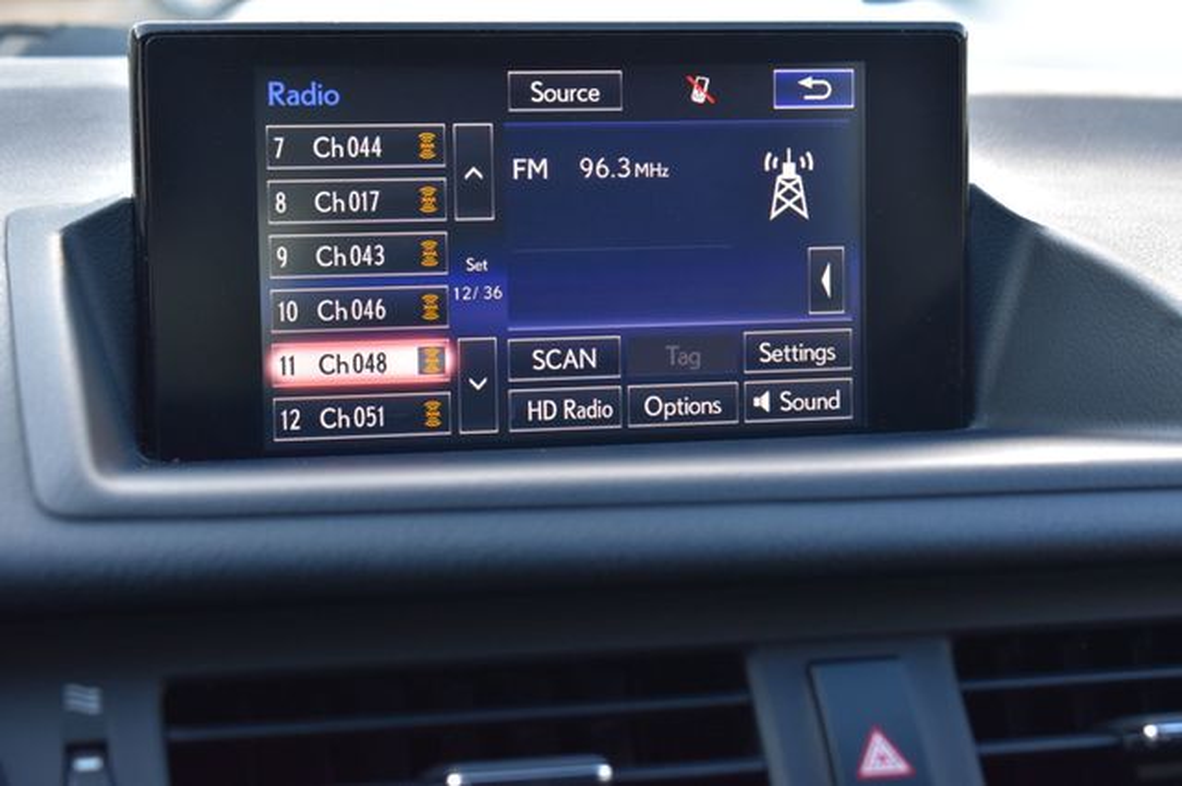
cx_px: 591
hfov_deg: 24.6
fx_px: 2707
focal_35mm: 82
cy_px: 393
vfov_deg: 16.5
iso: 400
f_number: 7.1
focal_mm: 55
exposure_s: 1/30
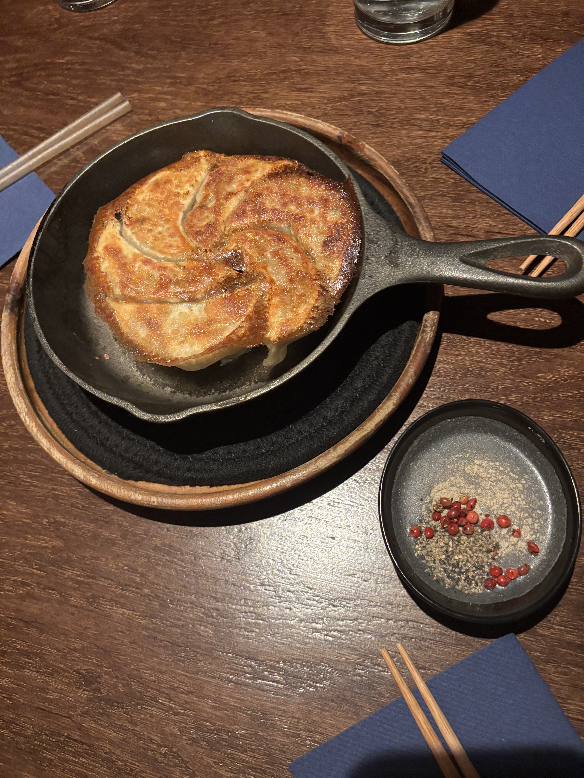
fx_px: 585
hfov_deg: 53.1
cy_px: 389
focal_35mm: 26
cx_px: 292
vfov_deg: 67.3
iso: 500
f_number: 1.6
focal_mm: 5.96
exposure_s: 1/30
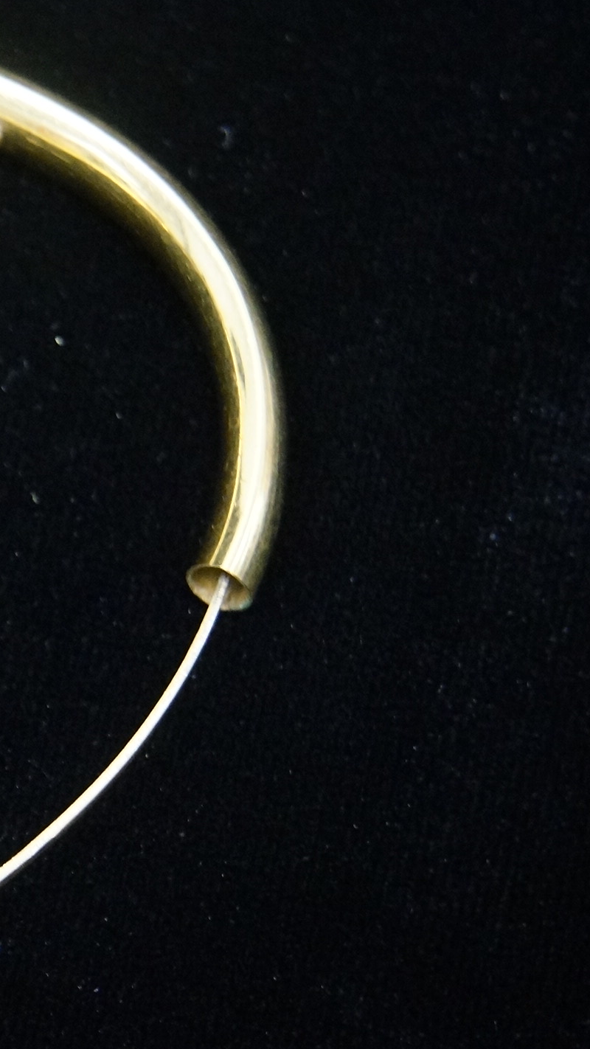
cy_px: 560
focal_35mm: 108
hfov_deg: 10.9
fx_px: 3003
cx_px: -212
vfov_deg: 19.8
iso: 3200
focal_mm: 40
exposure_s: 1/30
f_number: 5.6
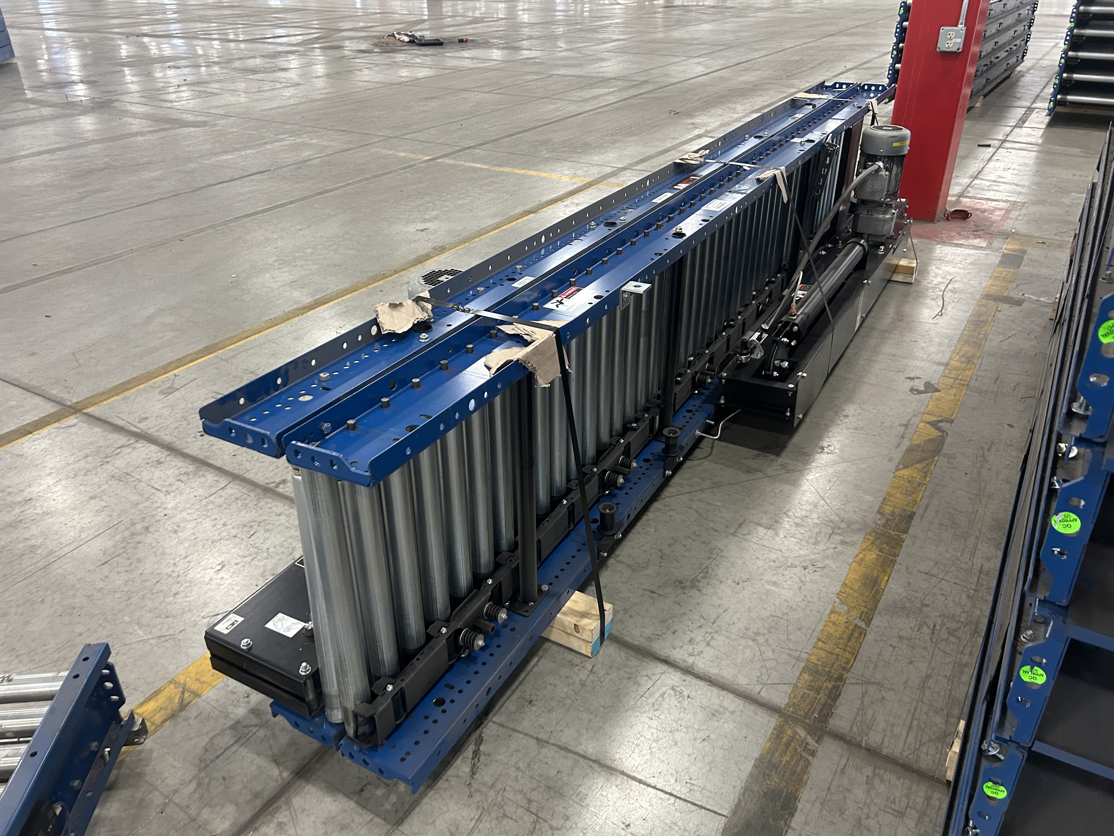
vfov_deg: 53.1
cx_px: 557
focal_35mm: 26
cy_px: 418
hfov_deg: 67.3
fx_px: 837
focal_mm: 5.7
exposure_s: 1/60
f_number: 1.5
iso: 250
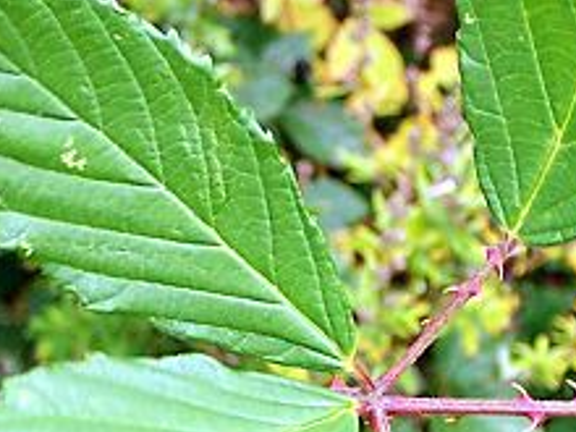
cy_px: 327
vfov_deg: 9.2
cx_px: 412
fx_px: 2679
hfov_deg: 12.2
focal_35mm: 161
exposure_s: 1/125
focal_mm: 6.3
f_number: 2.8
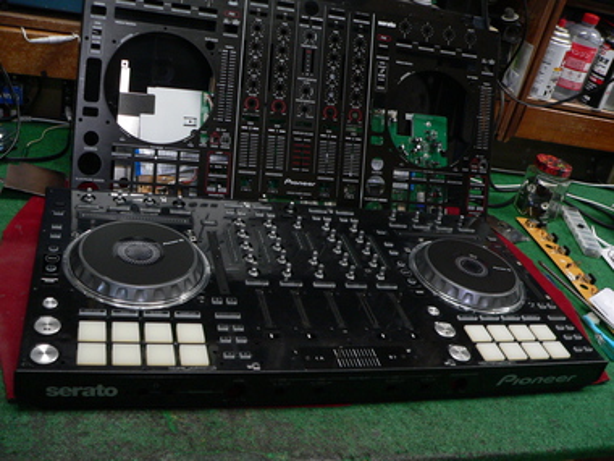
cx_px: 307
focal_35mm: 36
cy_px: 230
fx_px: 639
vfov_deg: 39.7
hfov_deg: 51.4
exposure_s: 1/30
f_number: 2.8
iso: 200
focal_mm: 6
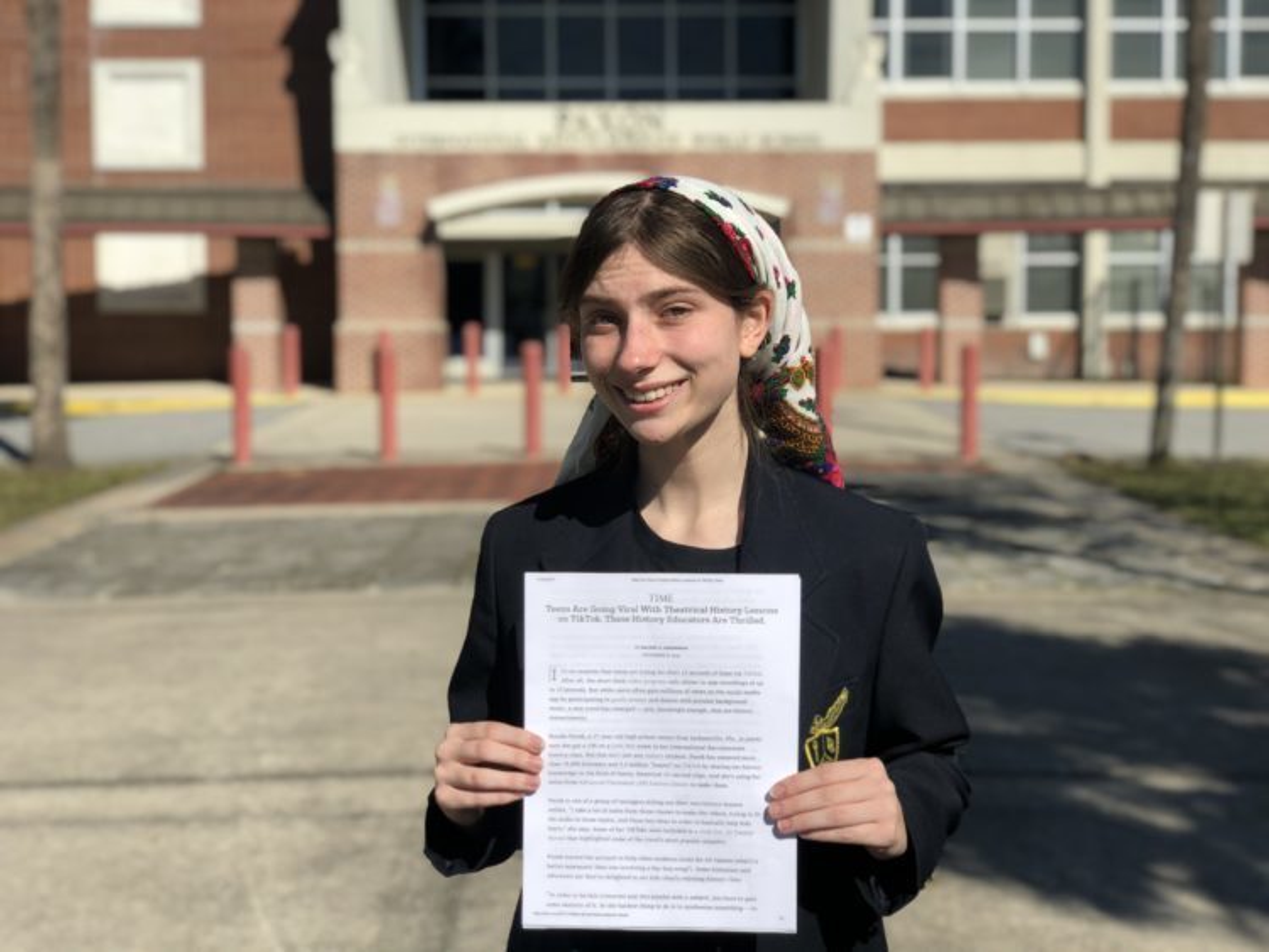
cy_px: 476
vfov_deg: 28.0
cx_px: 634
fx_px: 1907
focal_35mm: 52
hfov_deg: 36.8
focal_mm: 6
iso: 16
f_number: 2.4
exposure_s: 1/1517
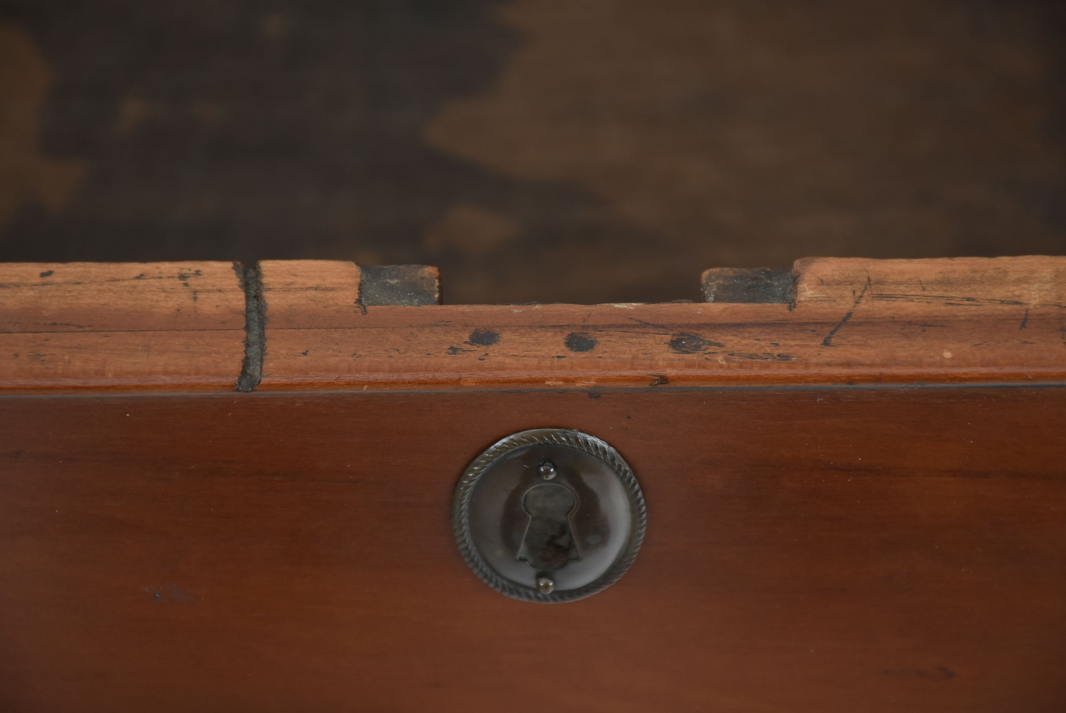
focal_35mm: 210
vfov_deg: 6.6
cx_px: 533
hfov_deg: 9.8
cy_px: 356
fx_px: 6223
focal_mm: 140
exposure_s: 1/160
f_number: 9
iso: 200
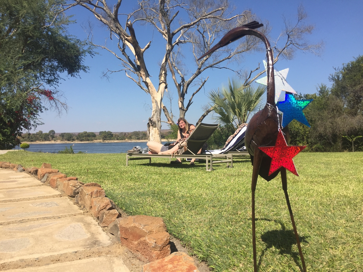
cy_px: 136
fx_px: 304
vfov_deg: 48.2
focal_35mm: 29
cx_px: 182
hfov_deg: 61.7
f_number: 2.2
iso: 32
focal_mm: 4.15
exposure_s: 1/2083
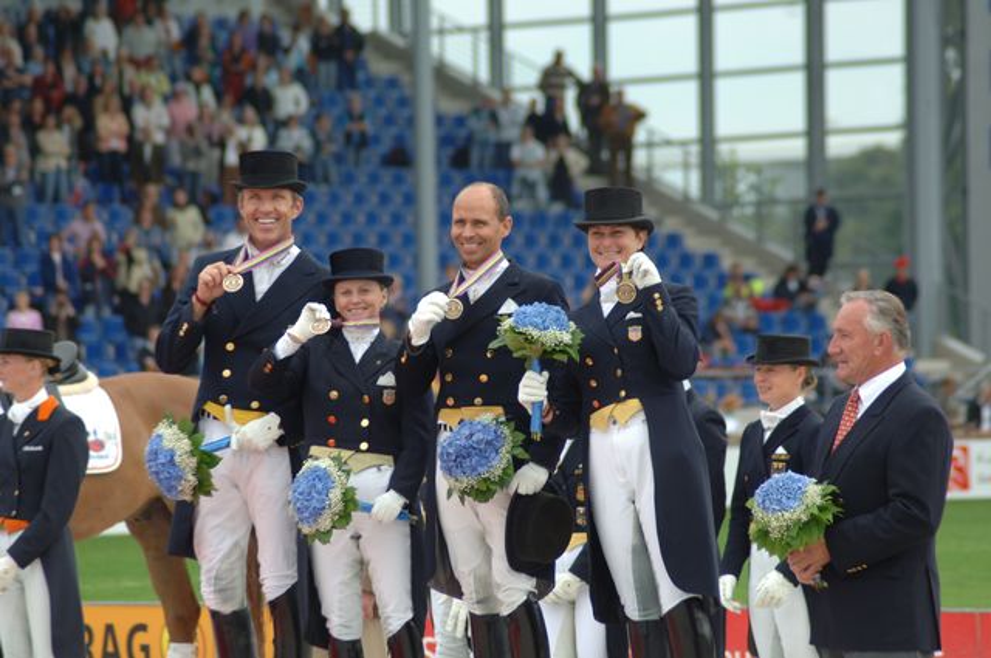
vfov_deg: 4.4
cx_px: 496
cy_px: 329
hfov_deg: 6.5
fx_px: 8660
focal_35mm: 315
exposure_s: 1/250
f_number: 5.6
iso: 200
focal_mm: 210
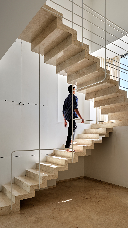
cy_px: 115
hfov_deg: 42.9
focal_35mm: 27
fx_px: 163
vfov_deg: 69.9
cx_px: 66
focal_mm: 30
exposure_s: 1/30
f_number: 11
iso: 320
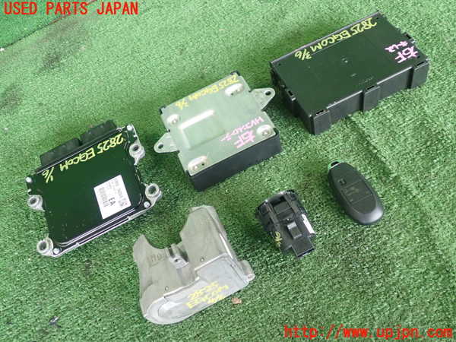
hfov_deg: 56.8
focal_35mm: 32
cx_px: 228
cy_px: 171
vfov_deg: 44.2
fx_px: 422
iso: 800
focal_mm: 5.87
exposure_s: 1/80
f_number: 2.4
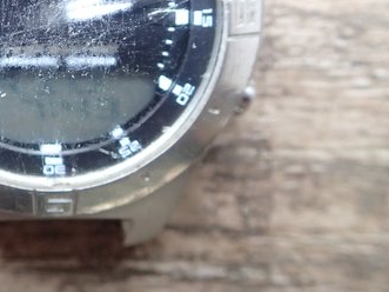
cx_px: 31
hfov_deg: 31.5
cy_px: 36
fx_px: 652
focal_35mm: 58
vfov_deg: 24.6
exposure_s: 1/100
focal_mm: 5.5
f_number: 2.3
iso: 800
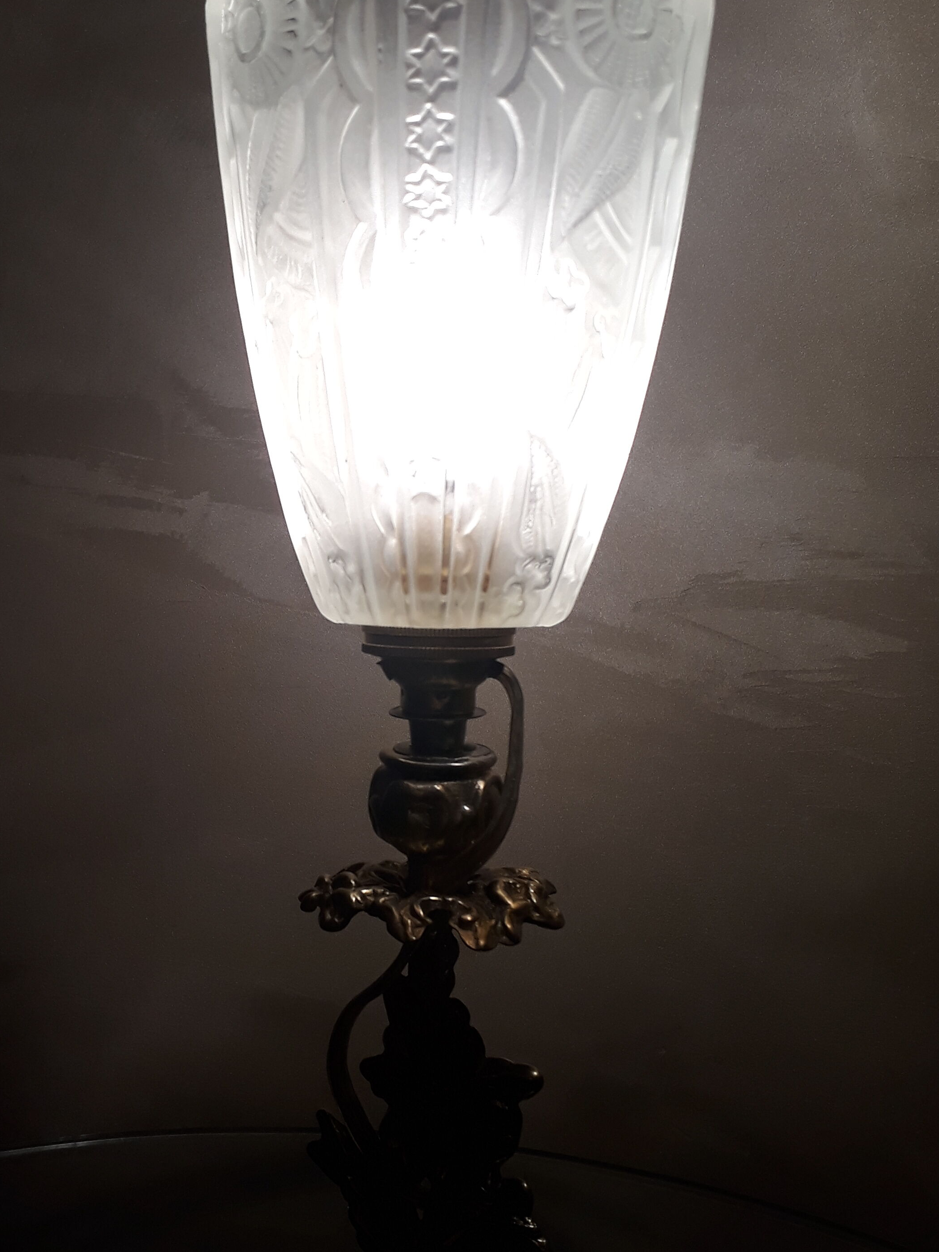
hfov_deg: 35.7
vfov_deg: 46.7
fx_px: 1447
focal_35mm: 40
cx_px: 332
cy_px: 685
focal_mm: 3.6
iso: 40
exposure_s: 1/100
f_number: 1.9
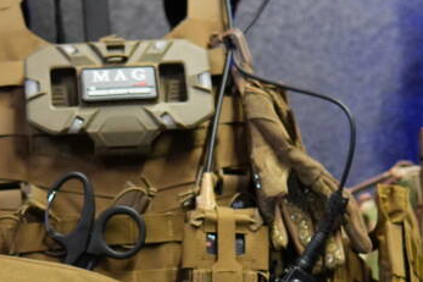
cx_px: 87
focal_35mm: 133
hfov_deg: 15.3
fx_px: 1562
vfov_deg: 10.1
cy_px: 345
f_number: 2
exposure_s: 1/160
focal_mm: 30
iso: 2500
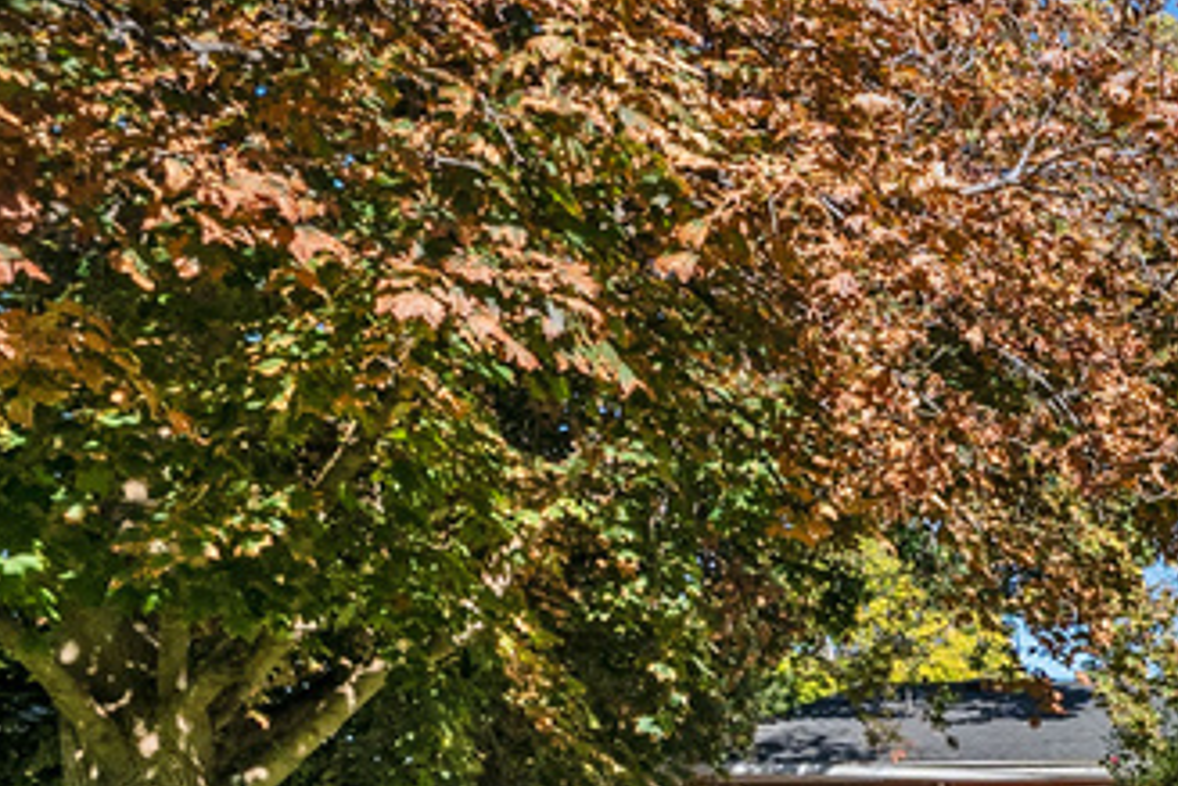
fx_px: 1637
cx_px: 1591
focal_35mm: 50
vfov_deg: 24.2
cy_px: 971
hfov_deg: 30.0
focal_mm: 16
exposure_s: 1/1250
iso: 800
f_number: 8
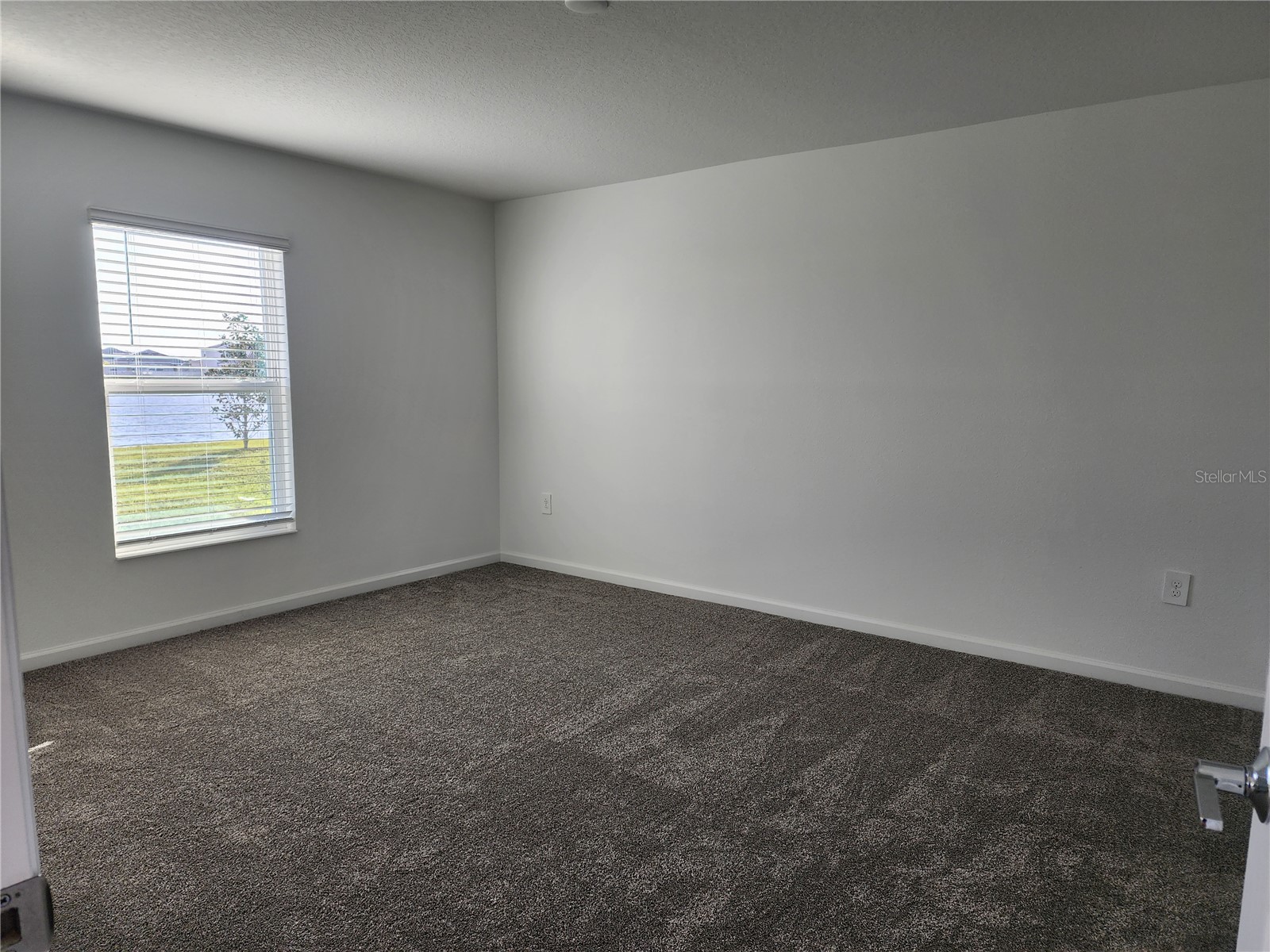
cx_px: 635
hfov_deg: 73.9
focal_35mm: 23
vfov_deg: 58.9
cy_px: 476
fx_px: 844
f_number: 1.8
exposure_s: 1/180
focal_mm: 6.4
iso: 50
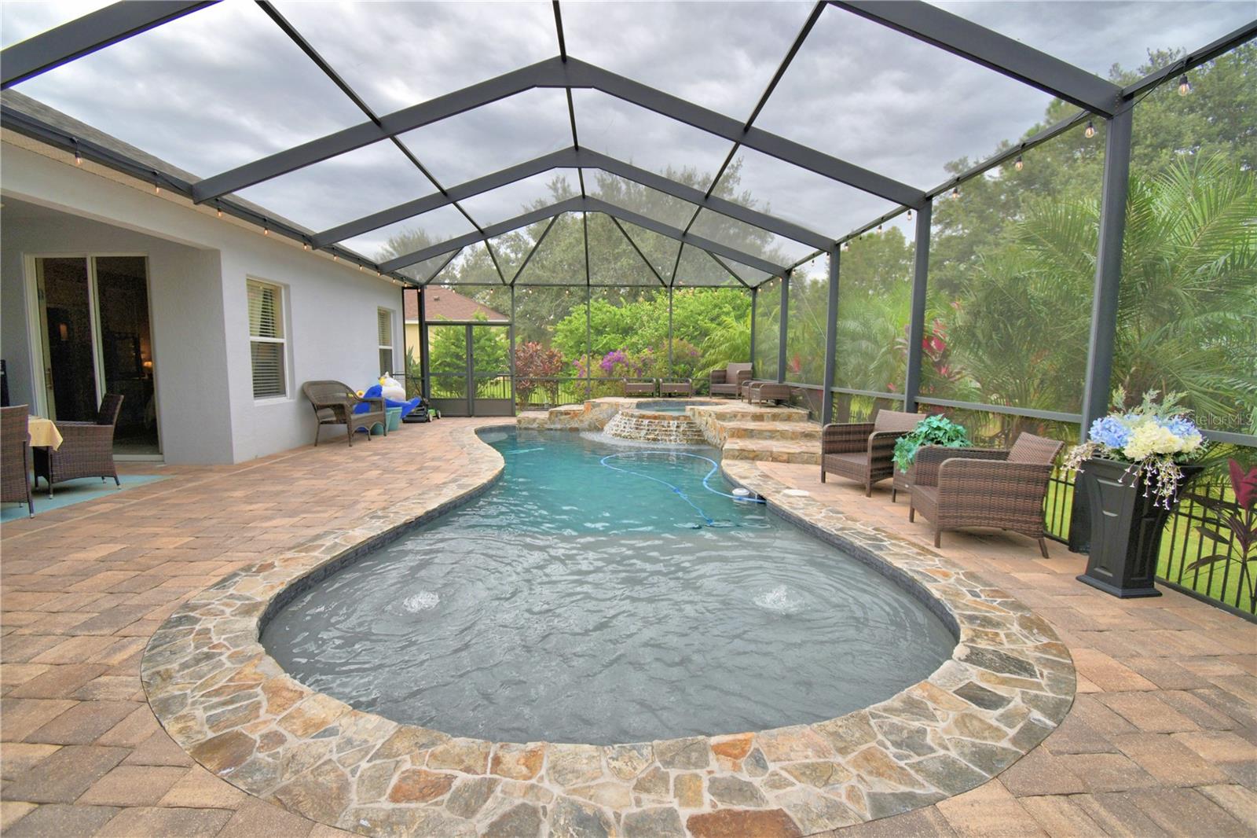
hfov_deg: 100.4
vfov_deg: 77.3
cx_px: 628
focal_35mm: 15
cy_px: 419
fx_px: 524
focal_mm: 10
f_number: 4.5
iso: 110
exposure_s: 1/500
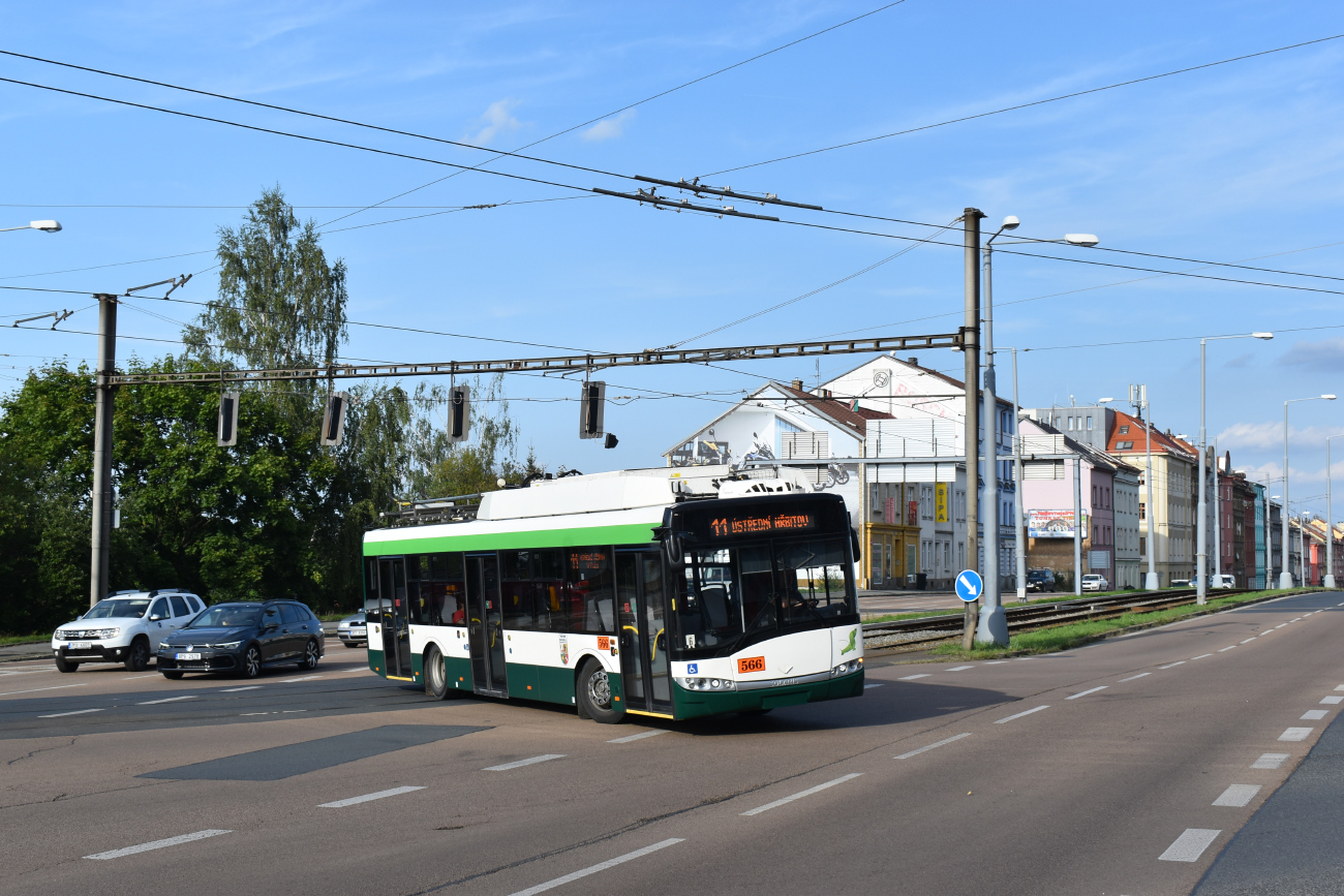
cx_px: 672
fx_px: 1904
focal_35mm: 51
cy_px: 448
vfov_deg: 26.5
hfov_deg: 38.9
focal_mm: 34
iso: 200
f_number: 10
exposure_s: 1/400
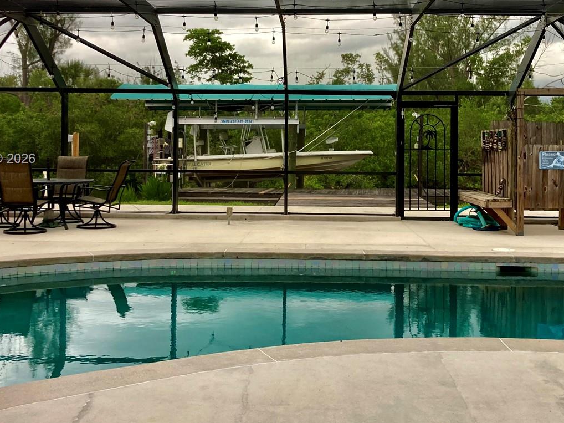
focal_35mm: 44
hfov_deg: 42.9
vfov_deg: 32.7
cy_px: 160
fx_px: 717
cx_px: 306
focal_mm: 3.99
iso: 40
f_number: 1.8
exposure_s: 1/60
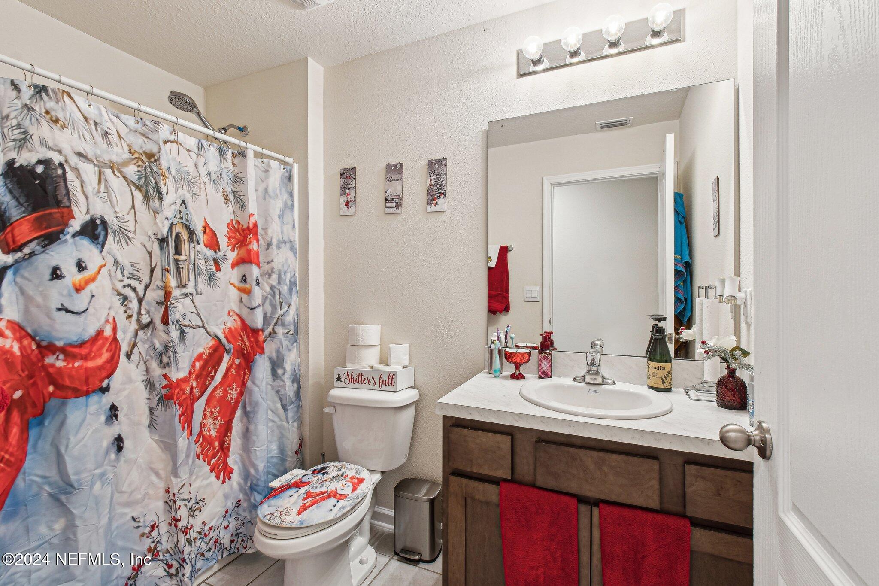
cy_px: 293
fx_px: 366
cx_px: 440
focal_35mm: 15
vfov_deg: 77.3
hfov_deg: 100.4
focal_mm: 10
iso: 400
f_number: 8
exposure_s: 1/8
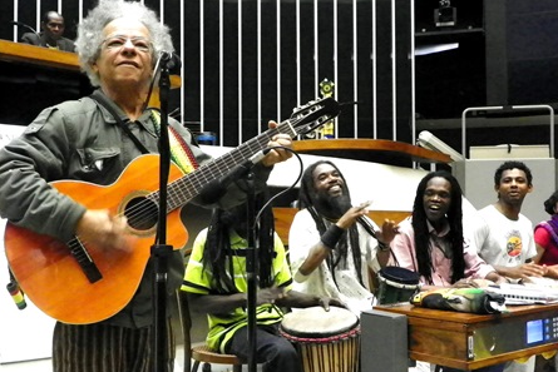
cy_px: 188
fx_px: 698
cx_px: 278
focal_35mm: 45
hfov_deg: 43.6
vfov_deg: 29.9
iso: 800
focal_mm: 7.6
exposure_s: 1/30
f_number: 3.2
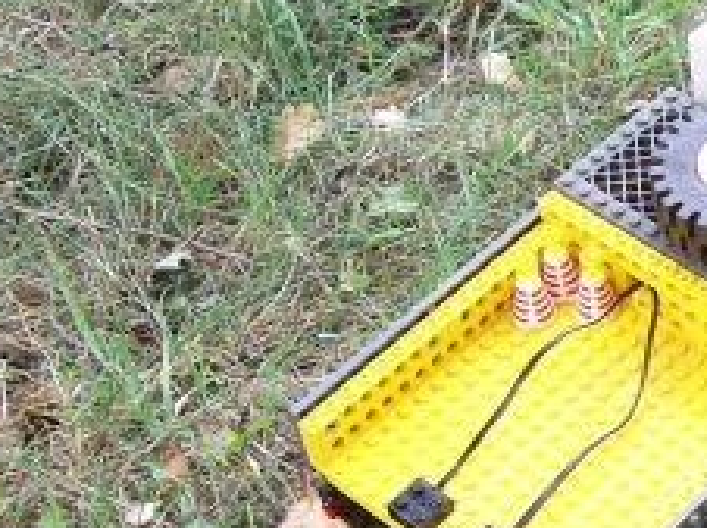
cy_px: 419
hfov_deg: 18.1
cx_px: 904
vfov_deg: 14.4
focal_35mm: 102
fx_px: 2081
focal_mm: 6
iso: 80
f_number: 2.7
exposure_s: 1/118
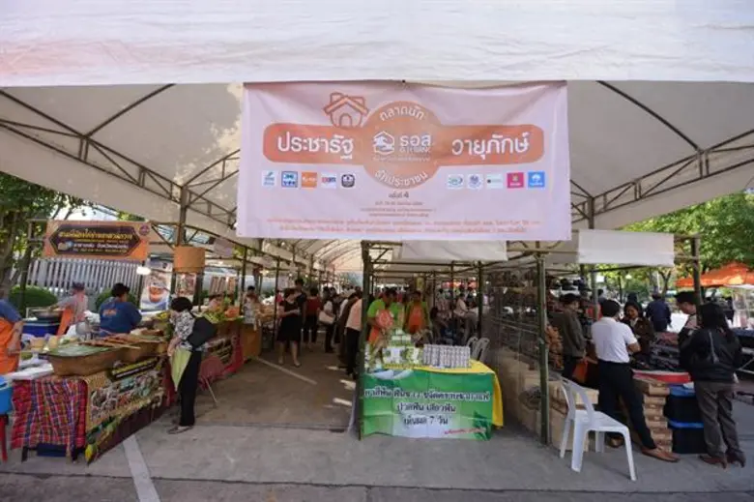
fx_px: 293
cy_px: 251
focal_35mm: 14
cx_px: 377
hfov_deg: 104.3
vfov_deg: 81.1
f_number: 4
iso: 400
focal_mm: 14
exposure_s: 1/800
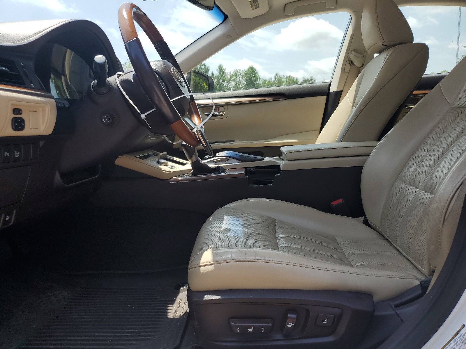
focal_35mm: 26
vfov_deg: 53.1
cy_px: 174
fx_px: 350
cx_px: 233
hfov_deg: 67.3
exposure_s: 1/2000
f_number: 1.5
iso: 50
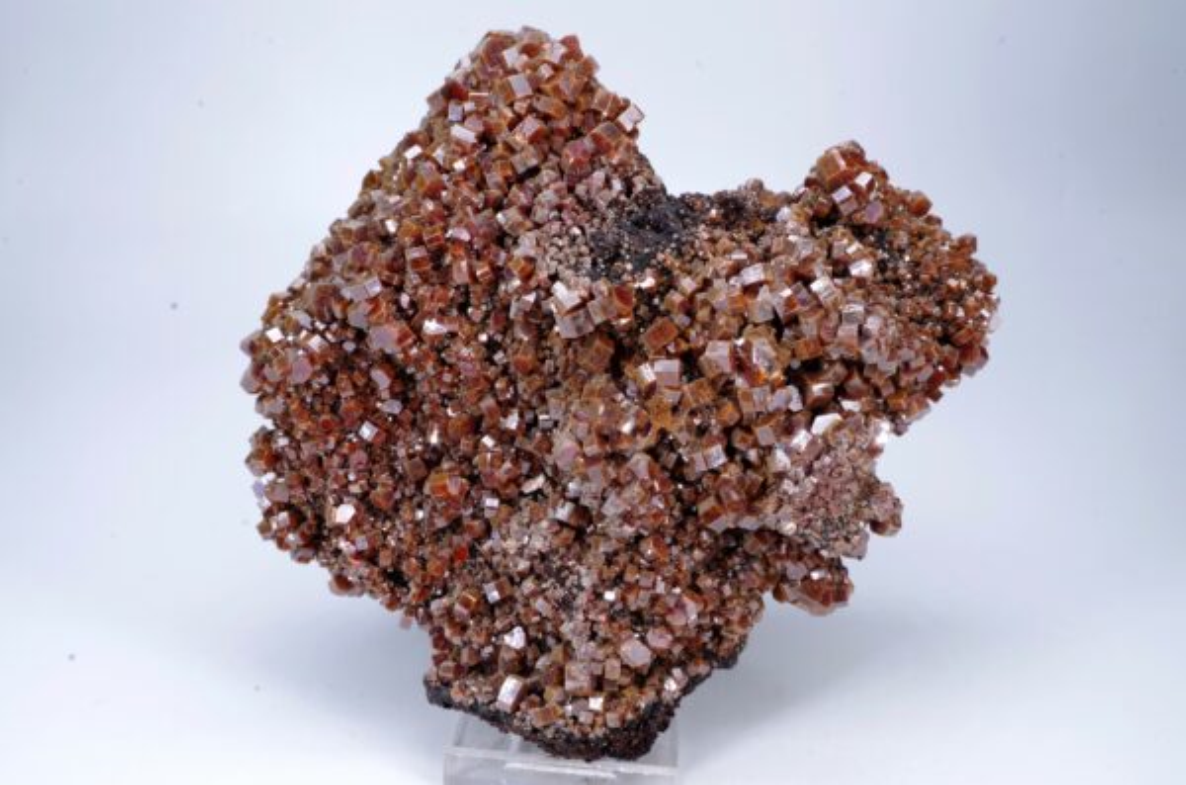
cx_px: 593
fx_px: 1117
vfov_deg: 38.7
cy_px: 392
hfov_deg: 55.9
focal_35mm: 34
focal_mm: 23.13
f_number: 18
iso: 100
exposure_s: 1/8
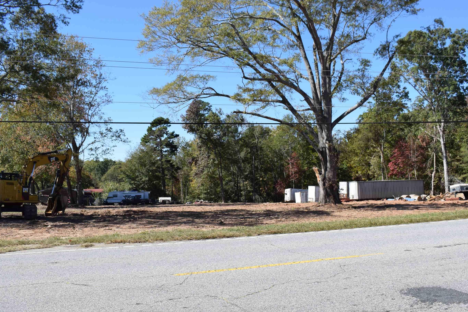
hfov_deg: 53.6
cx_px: 252
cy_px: 170
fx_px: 462
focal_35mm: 36
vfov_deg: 37.3
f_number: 9
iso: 200
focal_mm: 21
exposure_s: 1/320
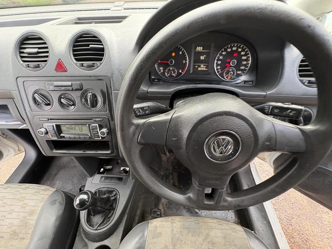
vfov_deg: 85.7
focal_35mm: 14
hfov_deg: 102.1
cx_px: 166
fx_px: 134
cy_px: 124
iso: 320
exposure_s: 1/60
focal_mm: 2.22
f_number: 2.2
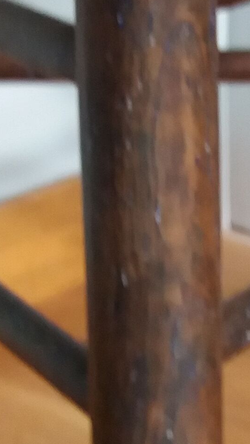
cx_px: 182
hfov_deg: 9.2
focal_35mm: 132
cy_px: 168
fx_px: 1555
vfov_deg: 16.2
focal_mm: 3.7
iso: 160
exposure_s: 1/17
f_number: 1.9
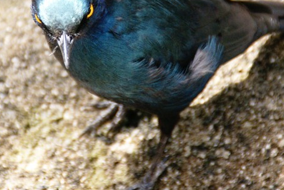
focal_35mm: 669
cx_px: 92
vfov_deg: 2.1
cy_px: 19
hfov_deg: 3.1
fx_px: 5277
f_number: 6.3
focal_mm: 200
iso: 1250
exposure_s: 1/320
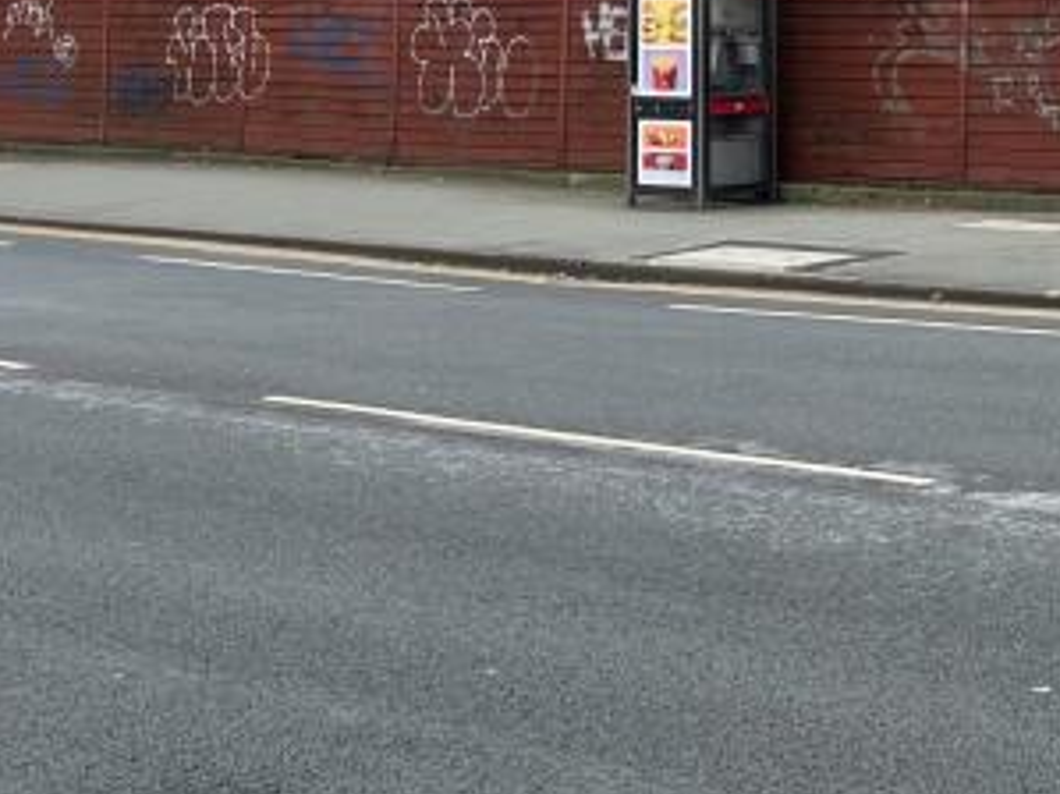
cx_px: 1152
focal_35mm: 89
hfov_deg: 21.0
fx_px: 2724
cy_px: -227
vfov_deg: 15.8
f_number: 1.6
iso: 50
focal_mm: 5.1
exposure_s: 1/1140
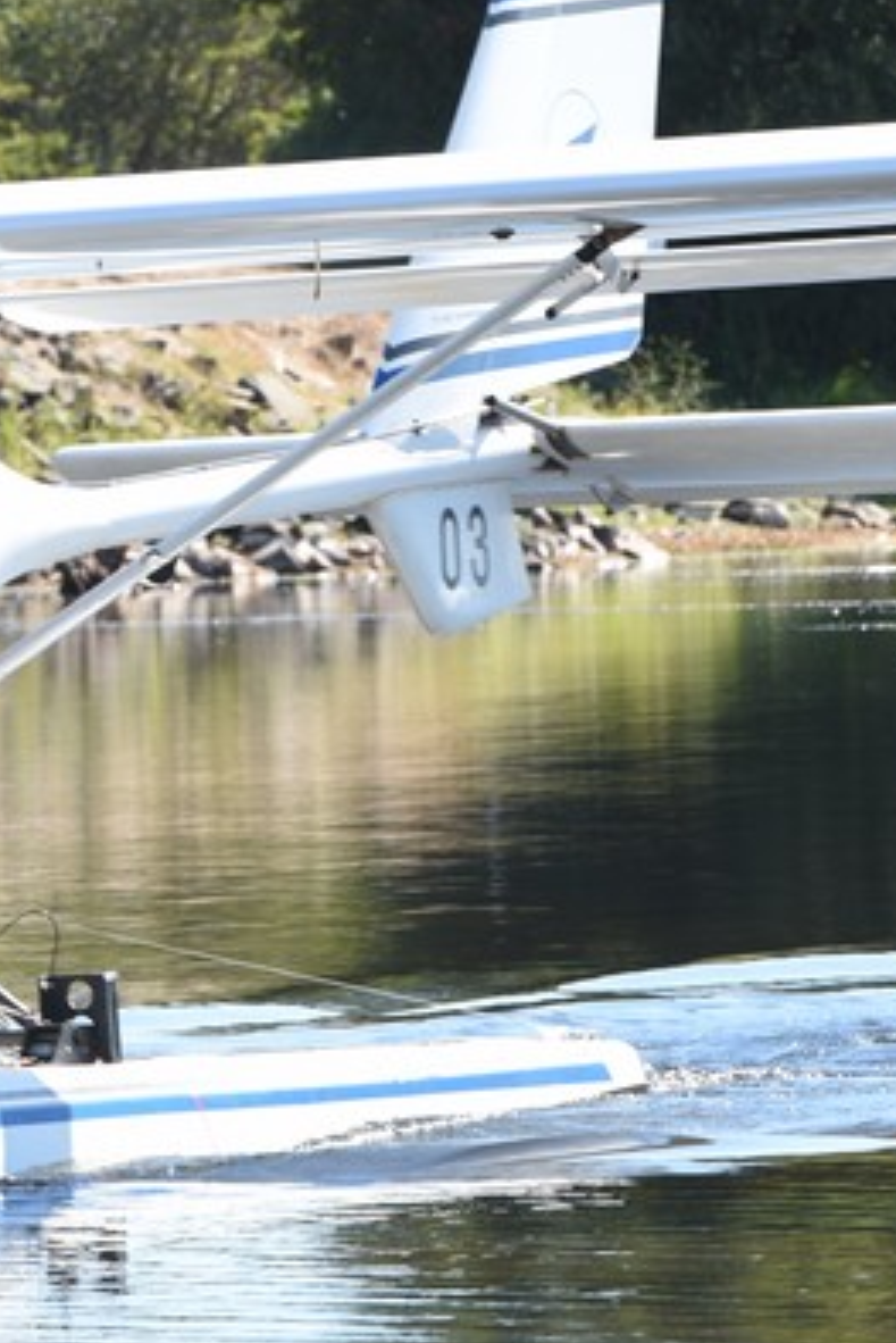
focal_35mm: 520
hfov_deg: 2.6
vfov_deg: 4.0
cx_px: 20
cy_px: 314
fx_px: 19395
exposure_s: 1/80
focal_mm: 200
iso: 125
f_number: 10
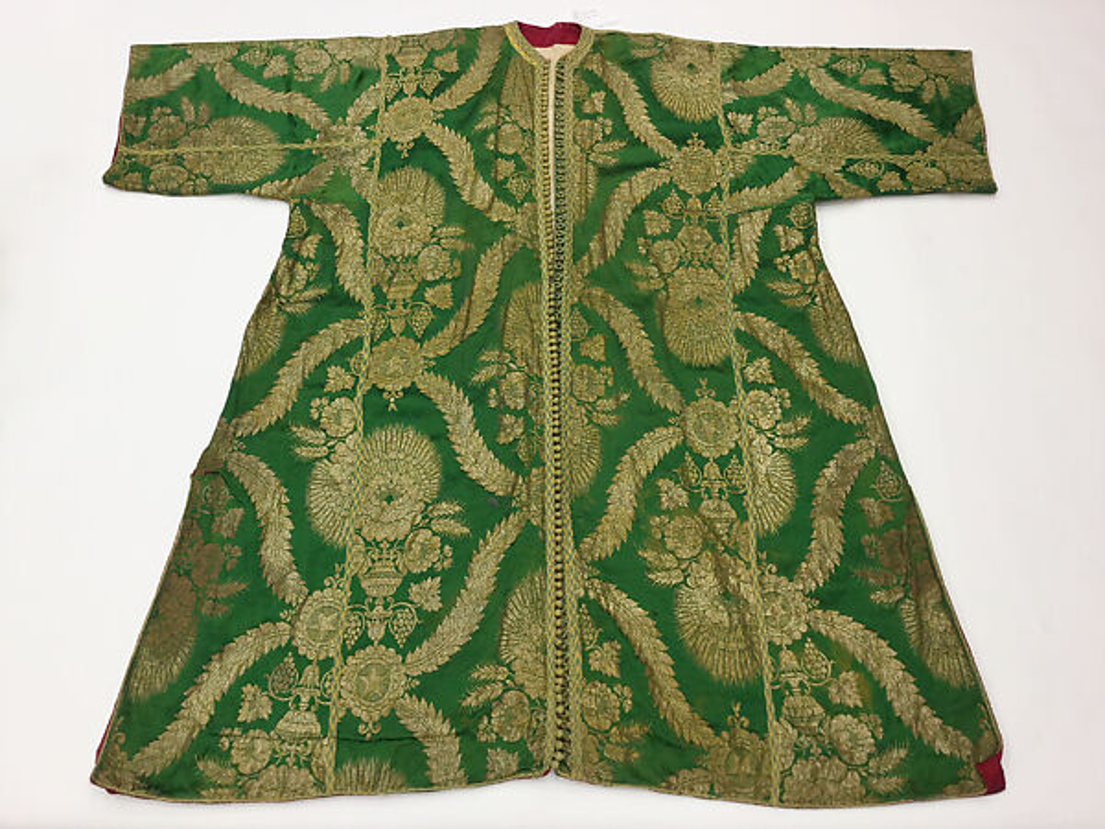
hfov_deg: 58.4
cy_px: 414
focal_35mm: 31
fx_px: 990
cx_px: 552
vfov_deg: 45.4
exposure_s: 1/60
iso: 32
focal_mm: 3.3
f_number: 2.4
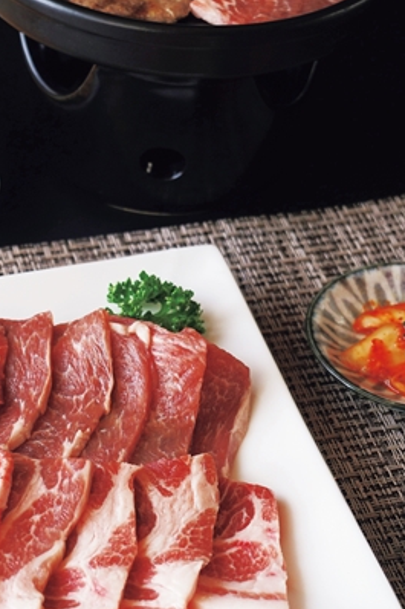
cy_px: 373
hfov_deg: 11.9
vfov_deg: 18.1
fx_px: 1908
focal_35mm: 113
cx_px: -43
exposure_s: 1/60
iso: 320
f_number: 5.6
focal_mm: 60
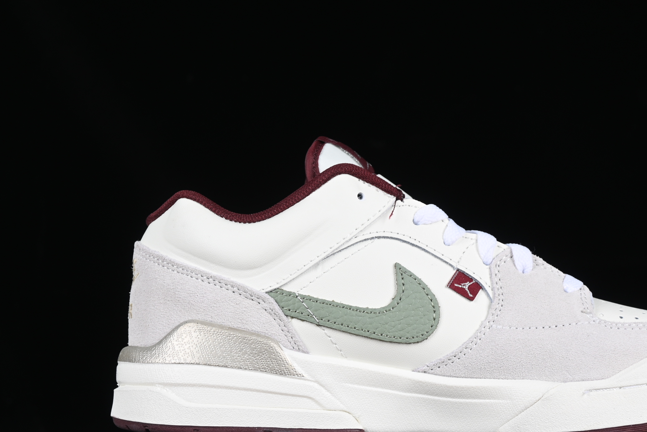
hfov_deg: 20.1
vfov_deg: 13.5
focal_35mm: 101
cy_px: 271
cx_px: 432
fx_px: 1815
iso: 160
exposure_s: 1/80
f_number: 8
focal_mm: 50
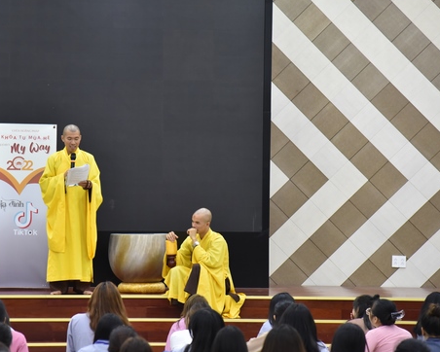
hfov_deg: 11.9
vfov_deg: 9.5
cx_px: 162
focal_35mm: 162
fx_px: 2111
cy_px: 185
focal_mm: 120
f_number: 4
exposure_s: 1/80
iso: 2500
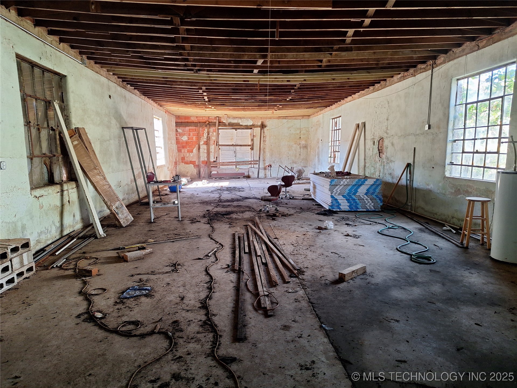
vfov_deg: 58.9
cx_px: 258
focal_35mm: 23
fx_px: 344
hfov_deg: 73.9
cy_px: 194
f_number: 1.8
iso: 200
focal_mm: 5.54
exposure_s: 1/40
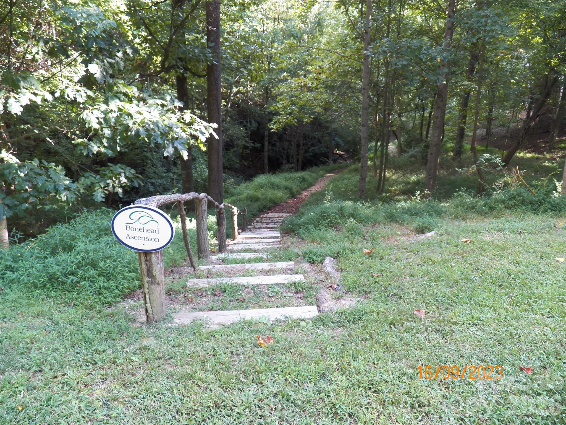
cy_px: 212
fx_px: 458
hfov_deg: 63.4
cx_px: 283
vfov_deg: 49.7
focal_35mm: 28
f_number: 2.8
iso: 125
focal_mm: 4.9
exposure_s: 1/60
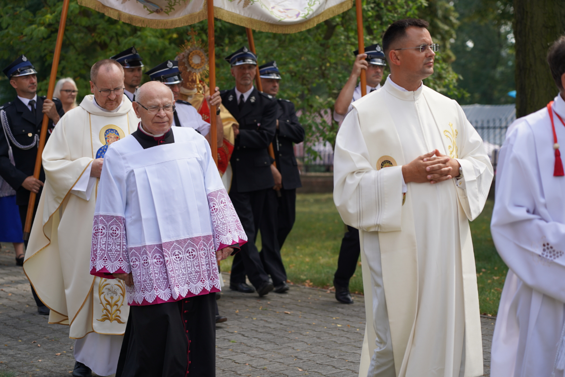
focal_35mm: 105
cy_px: 188
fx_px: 1648
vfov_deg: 13.0
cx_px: 282
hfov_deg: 19.5
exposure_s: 1/250
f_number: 4.5
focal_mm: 105
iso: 100
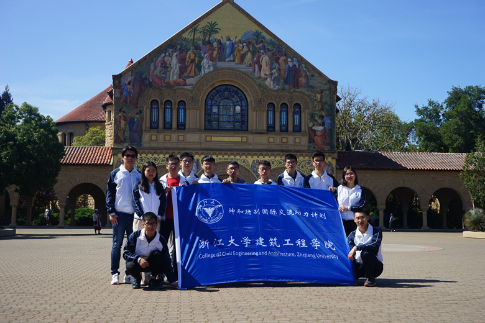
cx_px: 242
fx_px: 593
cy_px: 162
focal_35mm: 44
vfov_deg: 30.5
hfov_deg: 44.5
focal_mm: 44
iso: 100
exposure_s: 1/125
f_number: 11
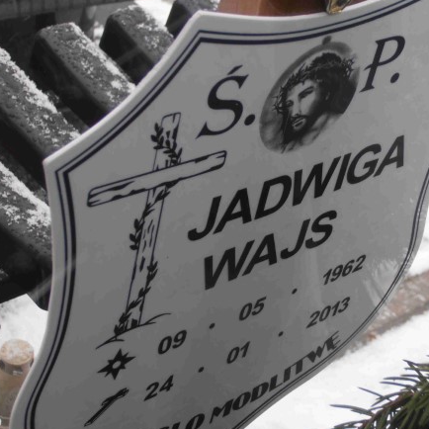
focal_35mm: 90
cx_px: 288
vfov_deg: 19.3
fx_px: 1262
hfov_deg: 19.2
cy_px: 221
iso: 80
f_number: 4.8
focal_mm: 12.29
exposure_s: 1/80
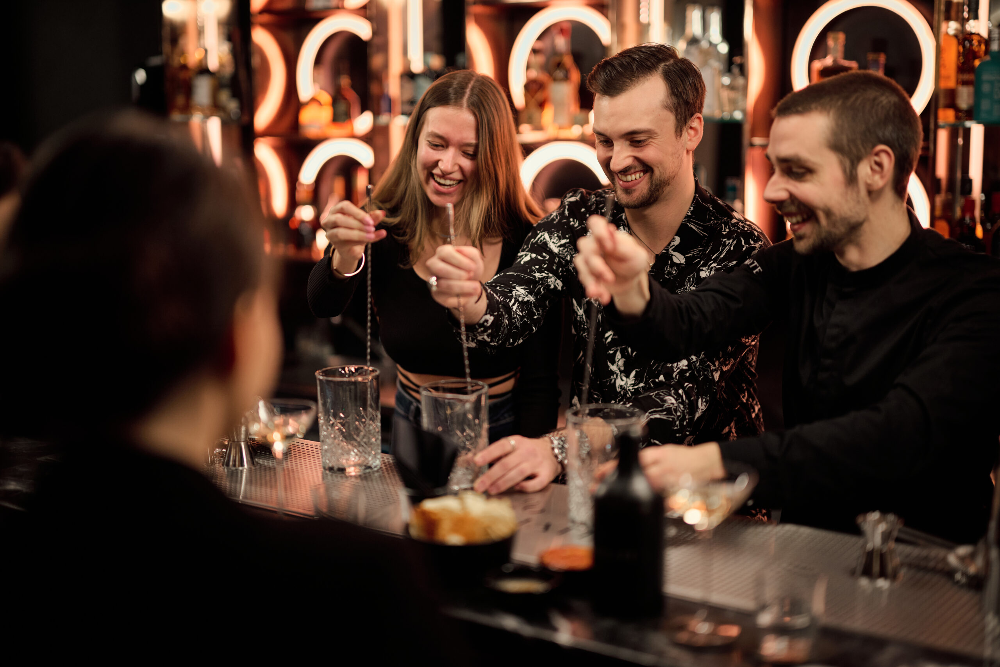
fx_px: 1389
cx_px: 500
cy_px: 334
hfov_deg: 39.6
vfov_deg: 27.0
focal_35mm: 50
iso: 400
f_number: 1.2
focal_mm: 50
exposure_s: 1/125
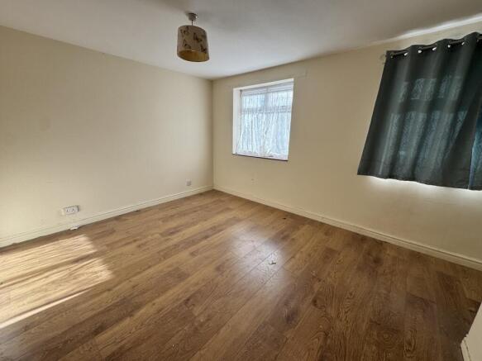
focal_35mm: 14
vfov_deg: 85.7
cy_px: 180
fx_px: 195
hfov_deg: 102.1
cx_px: 241
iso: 40
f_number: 2.2
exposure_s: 1/217
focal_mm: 2.22
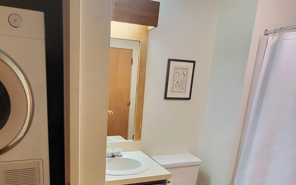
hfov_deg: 73.8
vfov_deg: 49.5
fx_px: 194
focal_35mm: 24
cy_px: 133
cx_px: 116
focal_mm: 1.74
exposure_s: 1/30
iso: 500
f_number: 2.2
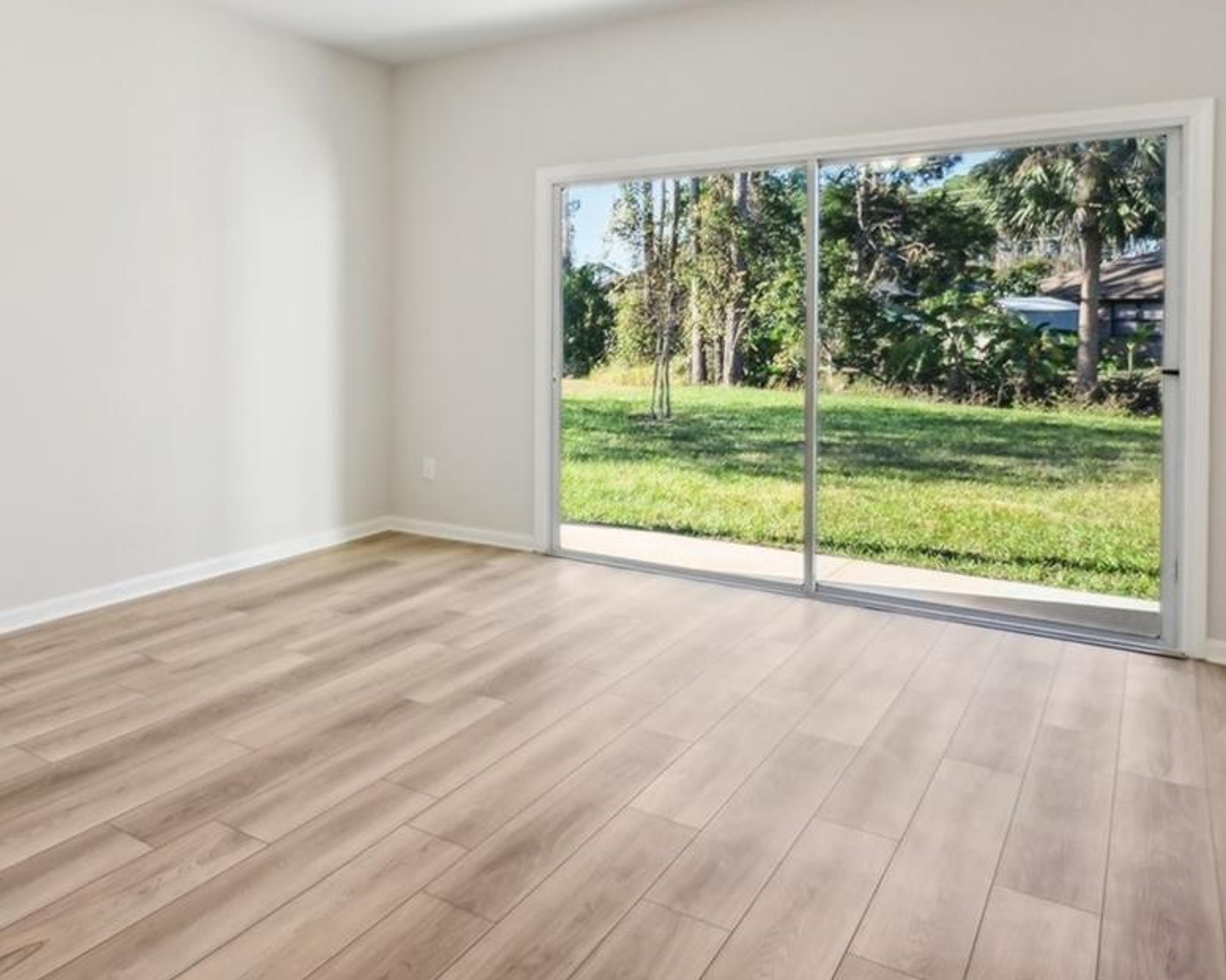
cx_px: 202
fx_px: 979
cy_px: 333
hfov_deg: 57.9
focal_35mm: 27
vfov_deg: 52.2
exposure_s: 1/30
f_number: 8
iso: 400
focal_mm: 14
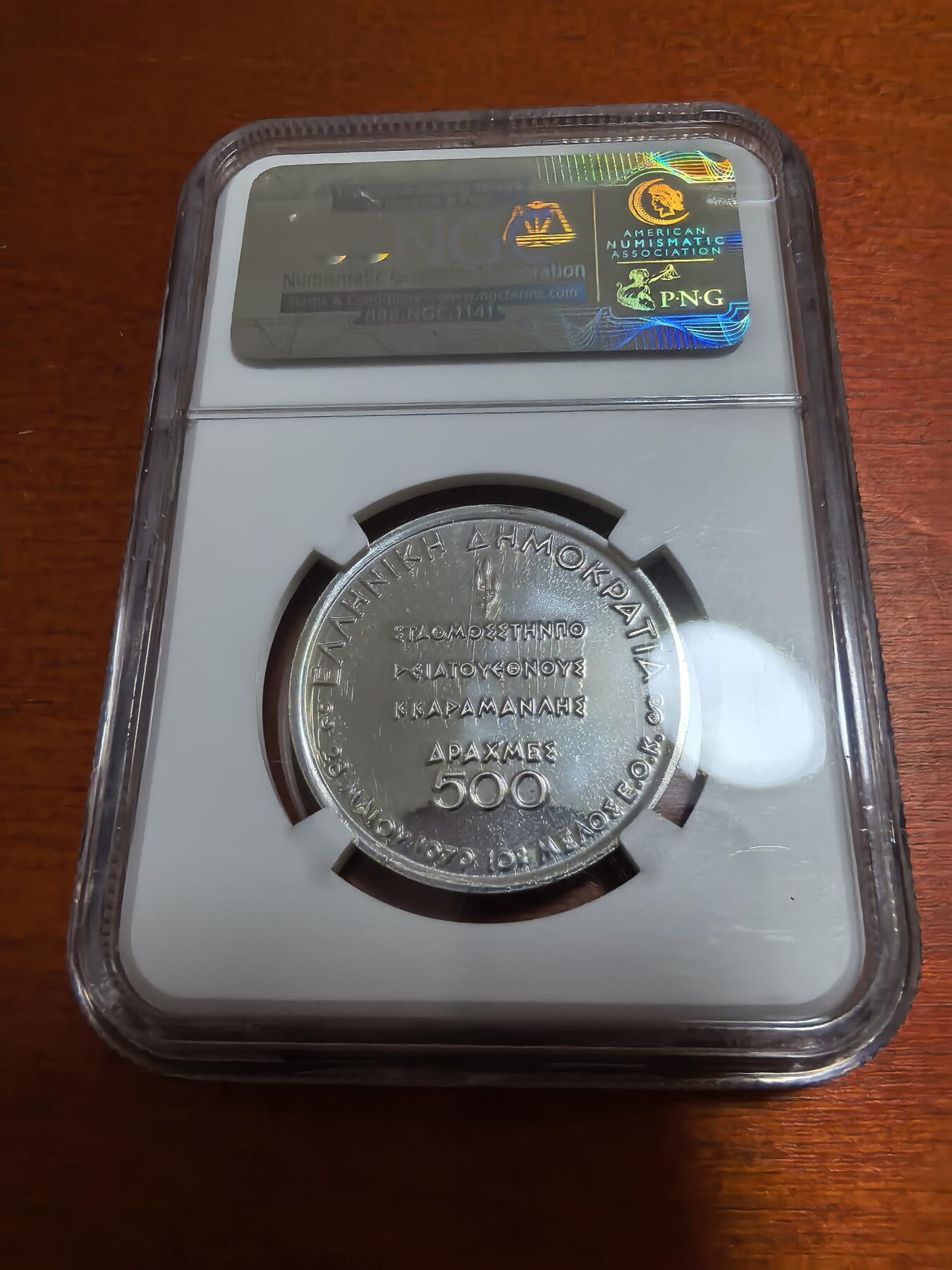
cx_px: 476
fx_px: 880
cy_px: 635
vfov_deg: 71.6
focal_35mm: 24
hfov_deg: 56.8
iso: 160
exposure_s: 1/50
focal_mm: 1.68
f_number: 2.2
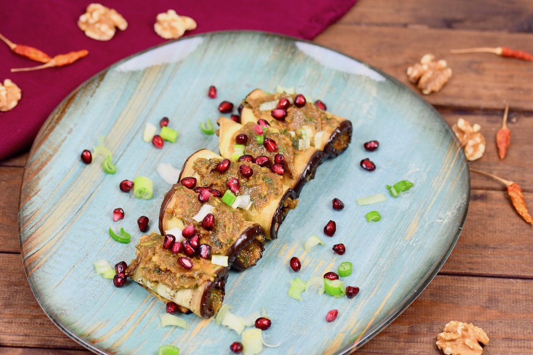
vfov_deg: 8.7
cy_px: 178
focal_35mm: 158
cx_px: 266
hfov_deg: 13.0
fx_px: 2332
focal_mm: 105
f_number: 4.5
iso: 400
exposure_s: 1/80
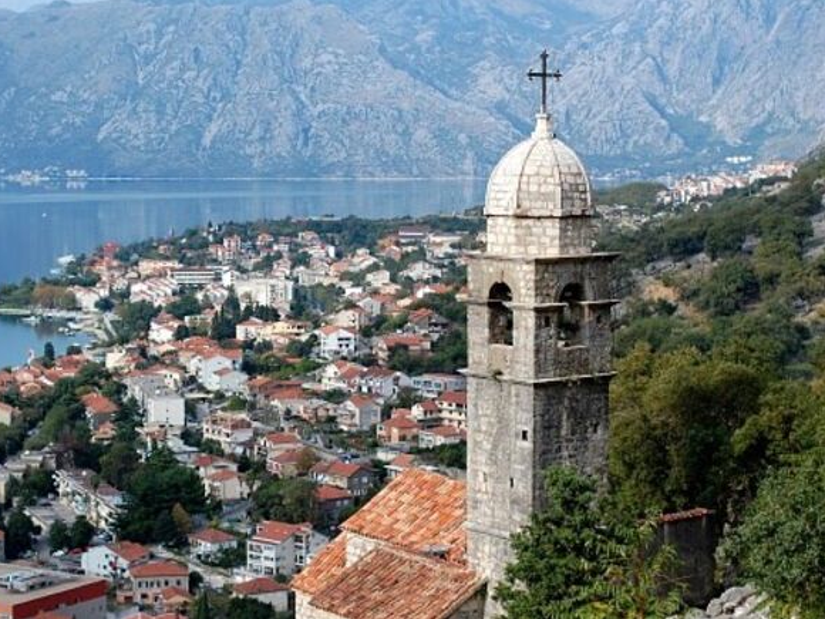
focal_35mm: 82
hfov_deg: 23.8
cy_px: 309
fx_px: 1954
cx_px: 363
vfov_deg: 18.0
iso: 200
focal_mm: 50
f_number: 2.2
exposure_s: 1/4000
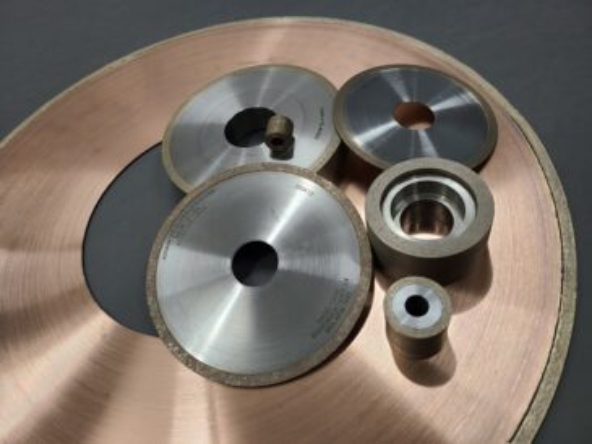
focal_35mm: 26
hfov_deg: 67.3
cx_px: 296
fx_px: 445
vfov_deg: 53.1
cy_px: 222
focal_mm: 5.4
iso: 80
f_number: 1.8
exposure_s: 1/100
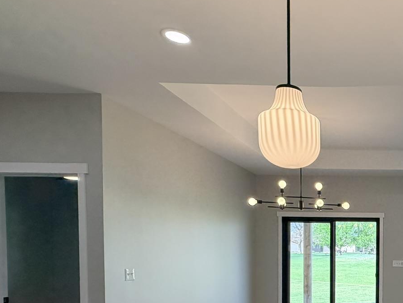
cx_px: 408
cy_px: 261
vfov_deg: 41.4
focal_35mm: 32
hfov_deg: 46.8
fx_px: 373
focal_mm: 2.22
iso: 100
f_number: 2.2
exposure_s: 1/120
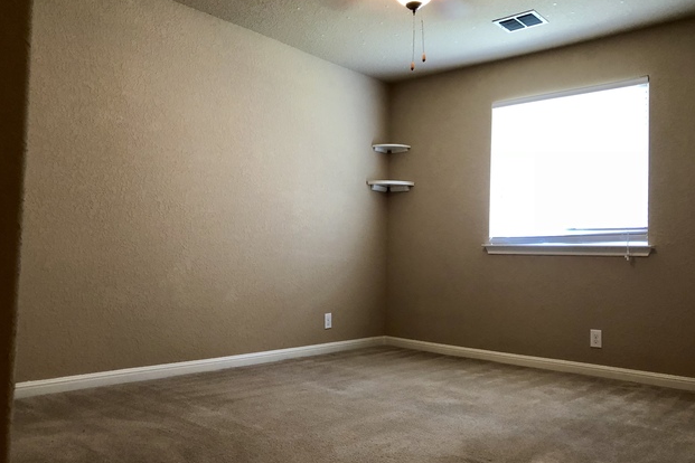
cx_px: 347
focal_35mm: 30
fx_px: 579
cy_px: 238
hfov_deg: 61.9
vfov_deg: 43.6
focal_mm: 3.99
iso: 64
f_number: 1.8
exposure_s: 1/15
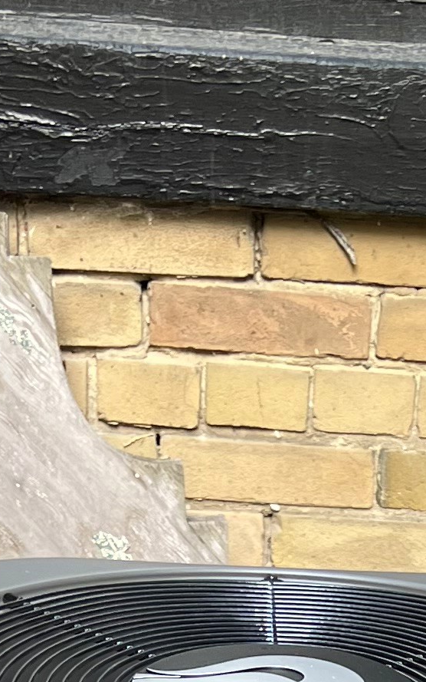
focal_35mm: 125
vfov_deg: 14.8
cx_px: 424
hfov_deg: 10.4
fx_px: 2321
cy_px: 1198
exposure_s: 1/71
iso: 50
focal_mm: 5.7
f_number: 1.5
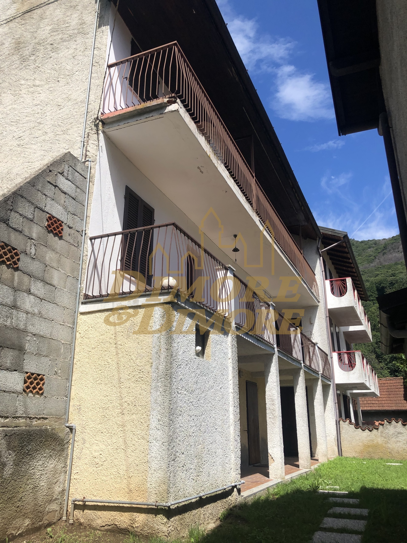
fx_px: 439
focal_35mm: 28
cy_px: 272
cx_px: 204
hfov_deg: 49.7
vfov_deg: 63.4
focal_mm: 3.99
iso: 20
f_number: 1.8
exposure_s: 1/2404
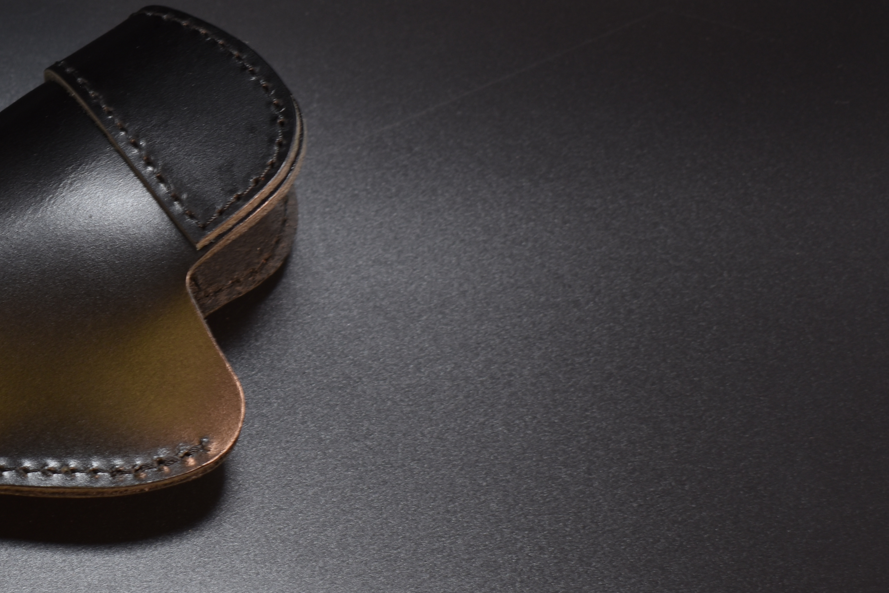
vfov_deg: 13.0
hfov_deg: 19.0
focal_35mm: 105
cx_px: 41
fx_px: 2593
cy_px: 339
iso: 100
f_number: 4.5
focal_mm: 34
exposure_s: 1/13
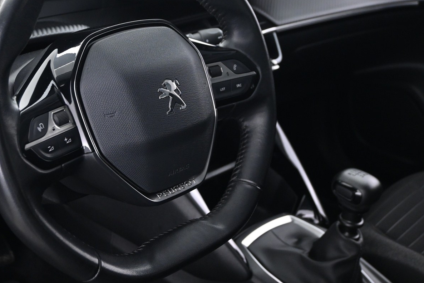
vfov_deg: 24.0
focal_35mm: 56
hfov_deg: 35.1
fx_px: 664
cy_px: 99
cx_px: 145
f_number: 4.5
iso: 1600
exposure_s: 1/6
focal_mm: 27.5
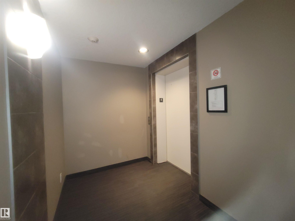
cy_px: 110
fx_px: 111
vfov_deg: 89.9
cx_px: 148
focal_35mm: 13
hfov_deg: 106.2
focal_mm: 2.2
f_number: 2.2
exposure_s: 1/30
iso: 400
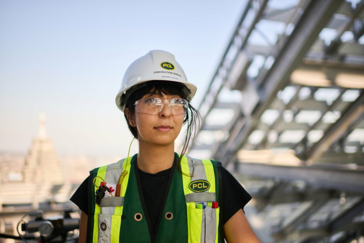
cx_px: 182
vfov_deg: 37.9
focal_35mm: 35
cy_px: 122
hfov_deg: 54.4
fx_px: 354
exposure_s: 1/1000
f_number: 1.4
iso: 64
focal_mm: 35
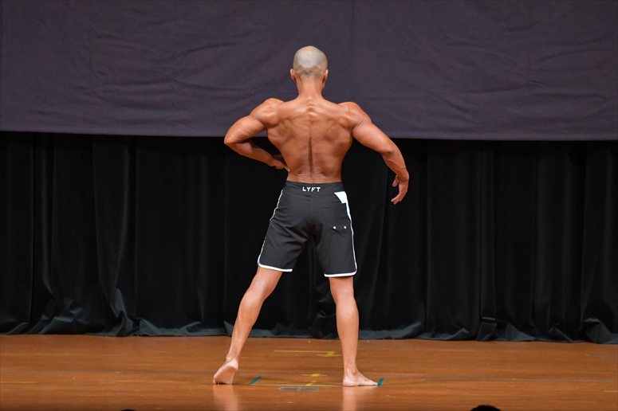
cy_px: 206
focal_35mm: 285
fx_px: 4890
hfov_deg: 7.2
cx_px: 309
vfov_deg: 4.8
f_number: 5.6
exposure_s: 1/400
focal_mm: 190
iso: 5000
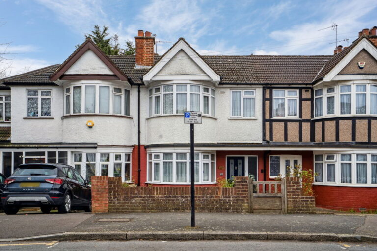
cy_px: 126
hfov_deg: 54.4
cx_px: 188
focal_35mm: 35
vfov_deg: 37.9
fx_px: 366
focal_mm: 35
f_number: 8
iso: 640
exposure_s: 1/400
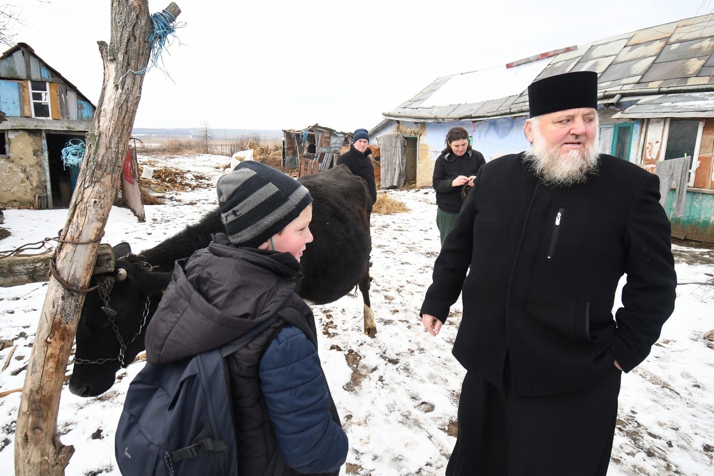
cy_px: 238
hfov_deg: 100.4
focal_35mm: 15
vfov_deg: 77.3
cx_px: 357
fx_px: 297
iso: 1000
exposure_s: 1/1250
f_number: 4.5
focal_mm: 10
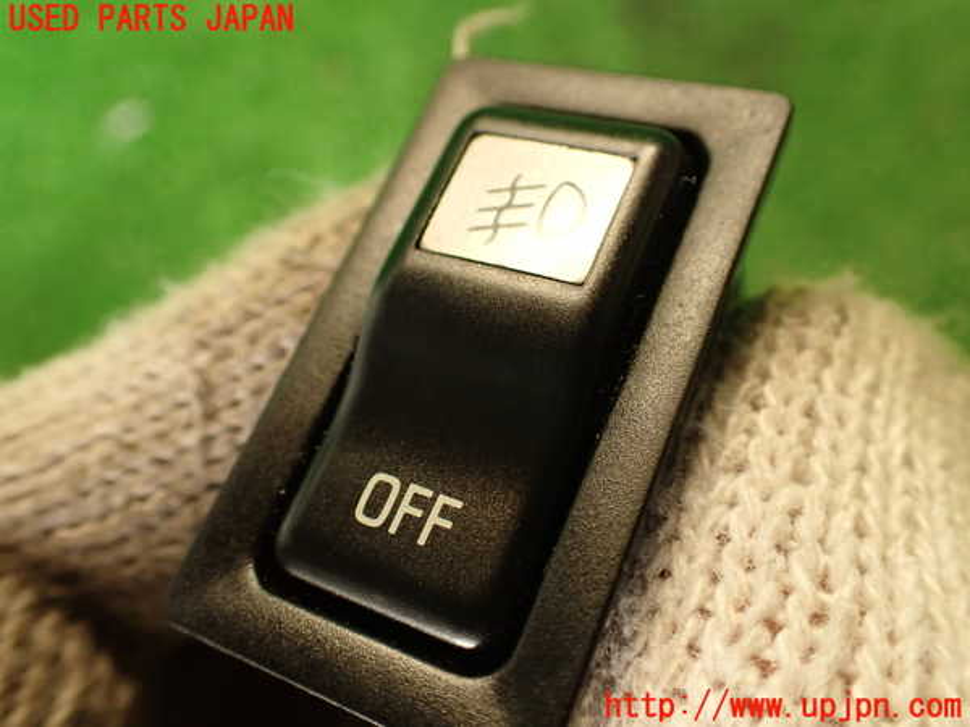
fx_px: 897
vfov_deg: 44.2
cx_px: 485
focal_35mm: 32
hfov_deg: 56.8
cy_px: 364
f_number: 2.4
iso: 250
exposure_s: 1/30
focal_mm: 5.79
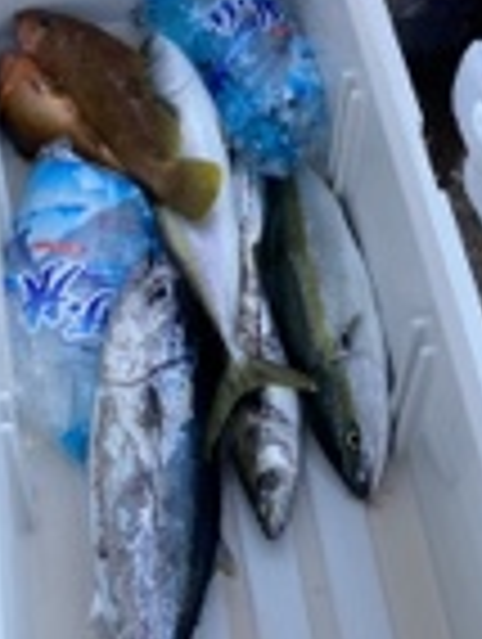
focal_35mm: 73
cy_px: -108
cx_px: 315
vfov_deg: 24.4
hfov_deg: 20.2
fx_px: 1351
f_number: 1.8
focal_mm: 4.25
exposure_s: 1/633
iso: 32
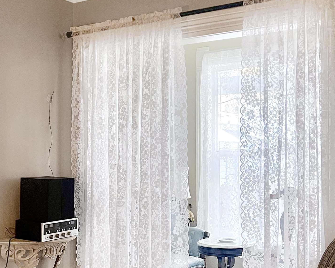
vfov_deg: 27.2
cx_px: 71
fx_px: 545
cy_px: 201
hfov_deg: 33.2
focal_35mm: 55
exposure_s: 1/60
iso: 320
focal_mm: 5.7
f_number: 1.5
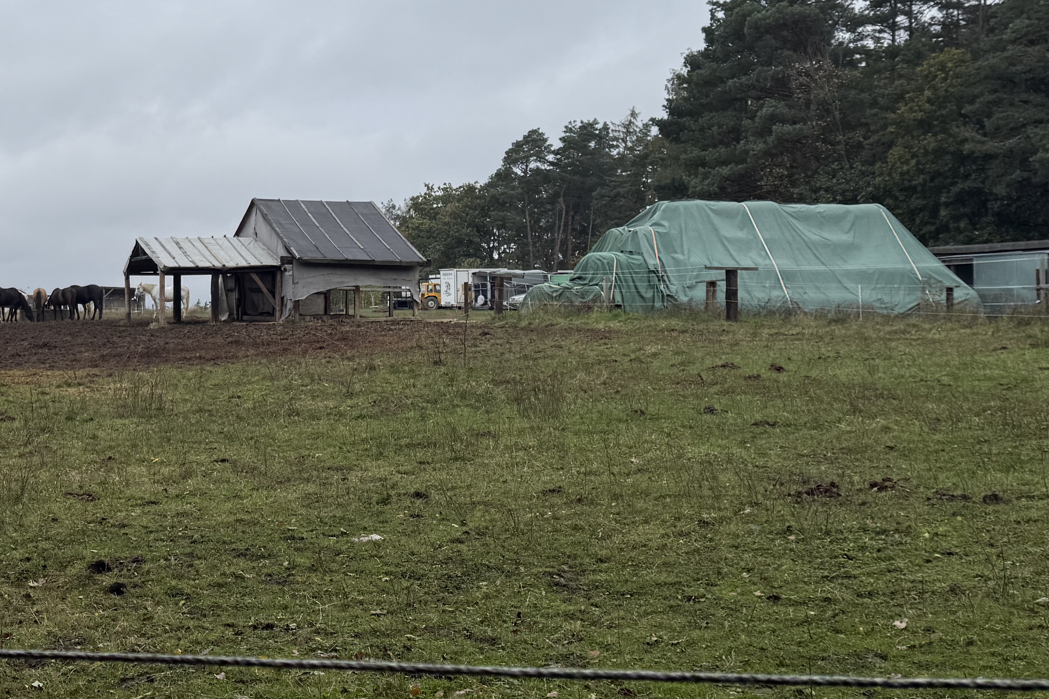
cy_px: 260
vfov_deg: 24.5
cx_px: 58
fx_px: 1603
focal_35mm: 55
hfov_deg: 33.8
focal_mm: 6.76
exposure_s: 1/2232
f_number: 1.78
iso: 80
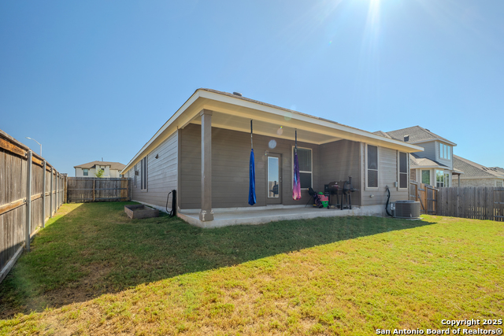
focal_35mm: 15
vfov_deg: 77.4
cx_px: 252
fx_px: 210
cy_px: 168
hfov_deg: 100.4
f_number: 11
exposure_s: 1/400
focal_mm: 10
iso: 400
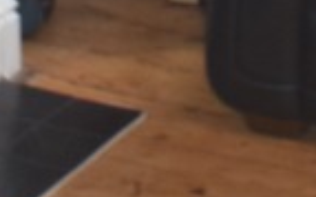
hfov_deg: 8.0
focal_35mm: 263
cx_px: 307
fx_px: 2262
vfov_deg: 4.7
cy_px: -402
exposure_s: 1/60
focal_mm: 24
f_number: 3.8
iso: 1000
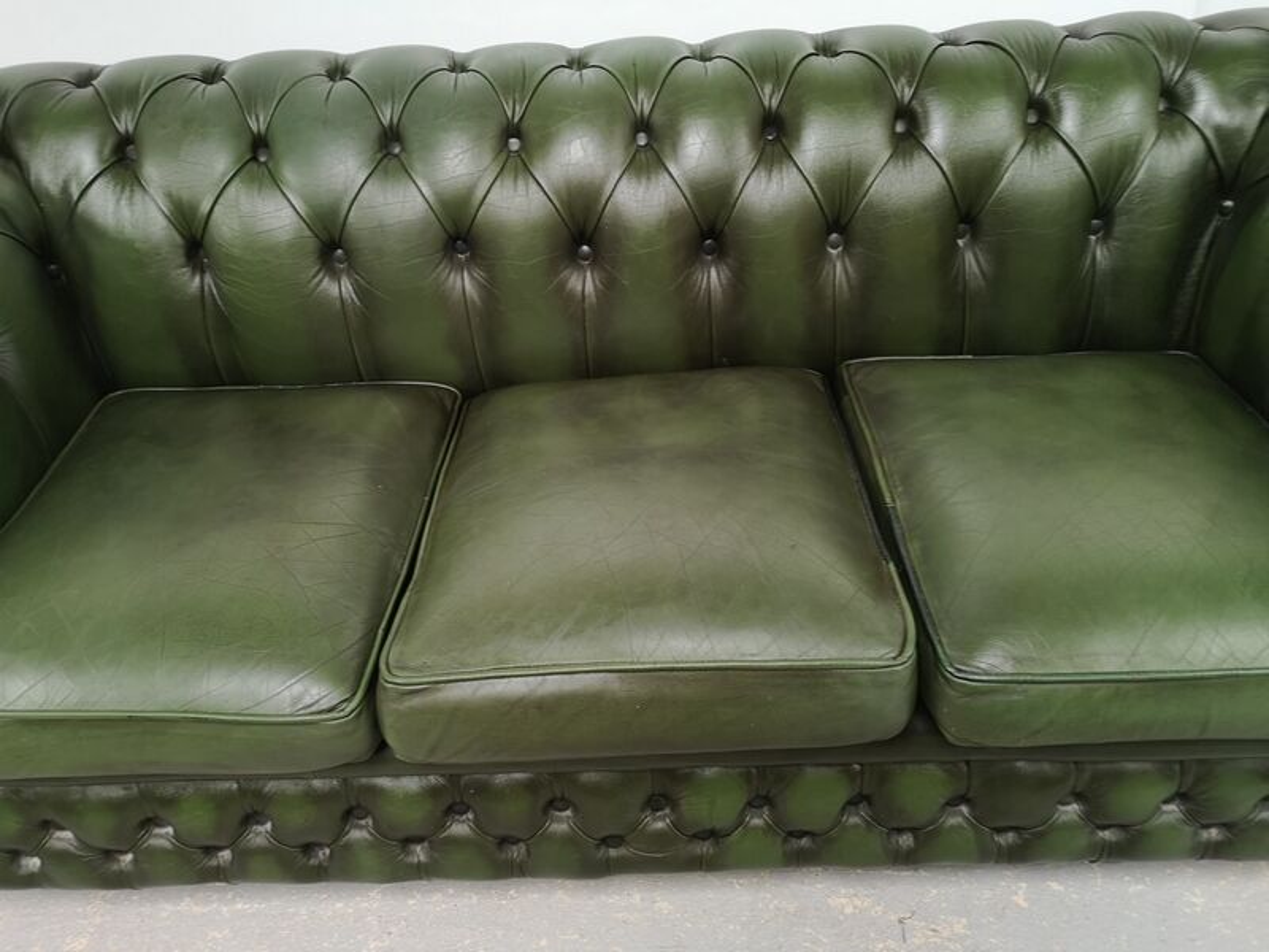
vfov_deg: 51.4
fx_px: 990
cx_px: 634
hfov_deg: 65.3
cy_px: 476
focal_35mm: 27
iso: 100
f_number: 1.8
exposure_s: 1/50
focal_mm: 5.58
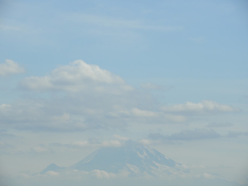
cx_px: 124
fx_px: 2149
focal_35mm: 300
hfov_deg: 6.6
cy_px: 93
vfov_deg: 5.0
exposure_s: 1/800
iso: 100
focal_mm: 53.7
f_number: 5.5
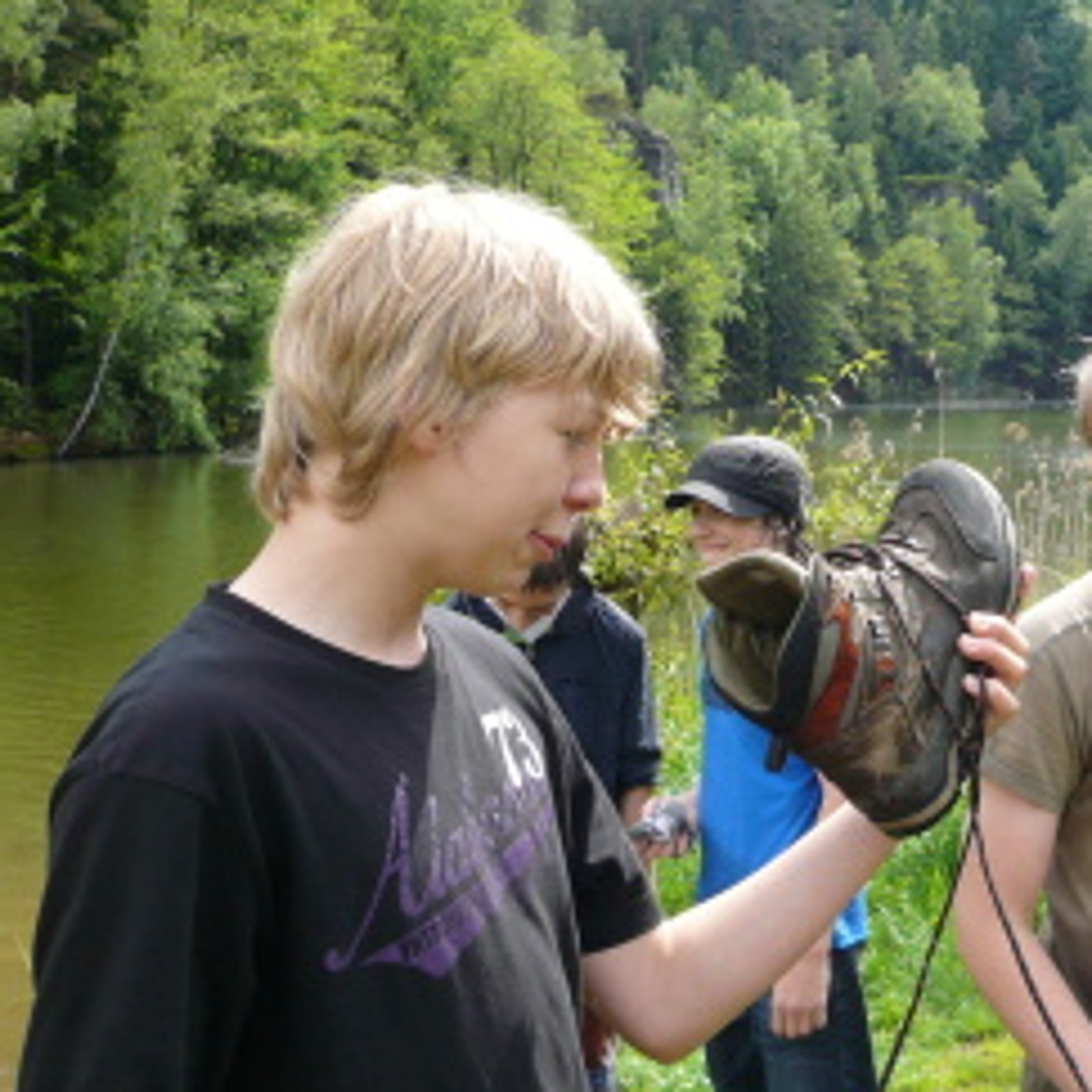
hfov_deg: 32.8
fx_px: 1820
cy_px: 618
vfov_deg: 33.3
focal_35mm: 51
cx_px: 813
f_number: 2.8
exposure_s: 1/400
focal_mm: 4.6
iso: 100
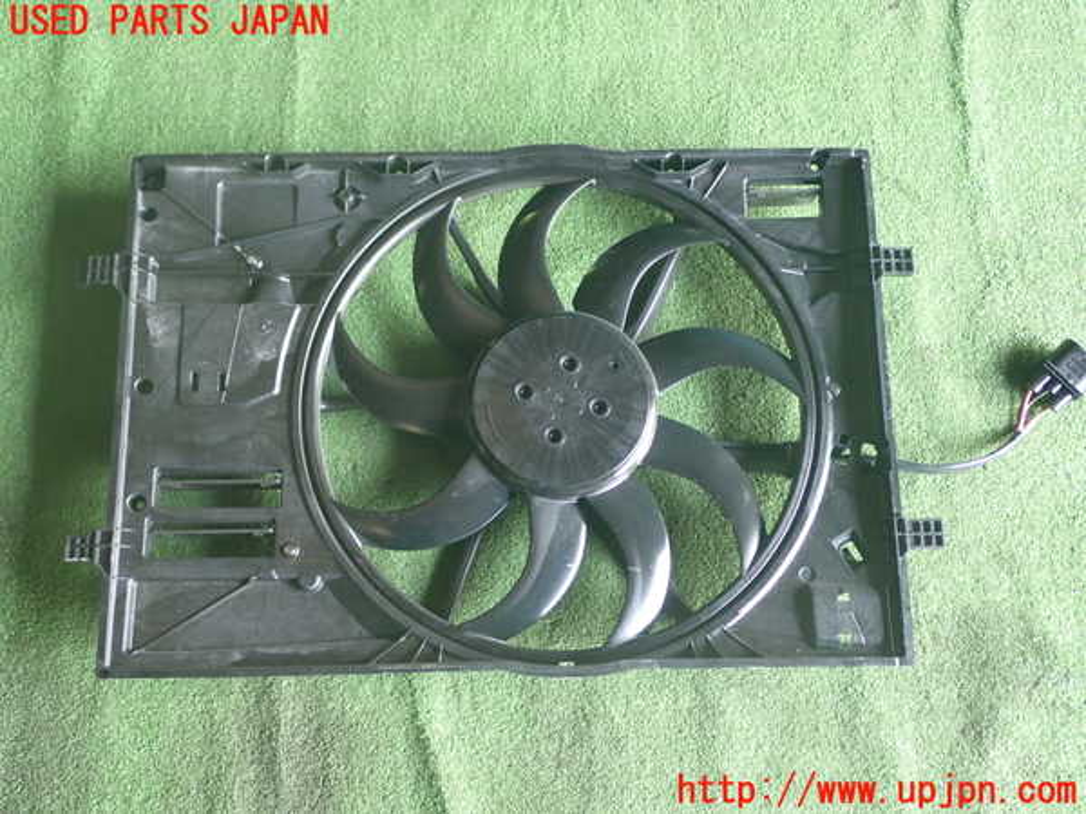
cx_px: 543
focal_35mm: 41
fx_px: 1286
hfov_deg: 45.8
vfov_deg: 35.1
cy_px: 407
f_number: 2.8
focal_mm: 7.31
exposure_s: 1/50
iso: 200
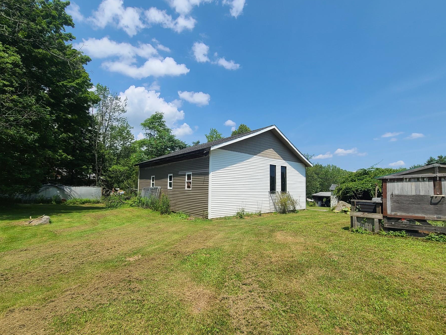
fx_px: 193
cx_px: 224
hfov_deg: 98.2
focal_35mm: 15
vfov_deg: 81.6
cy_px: 182
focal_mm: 2.2
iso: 50
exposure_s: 1/1925
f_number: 2.2
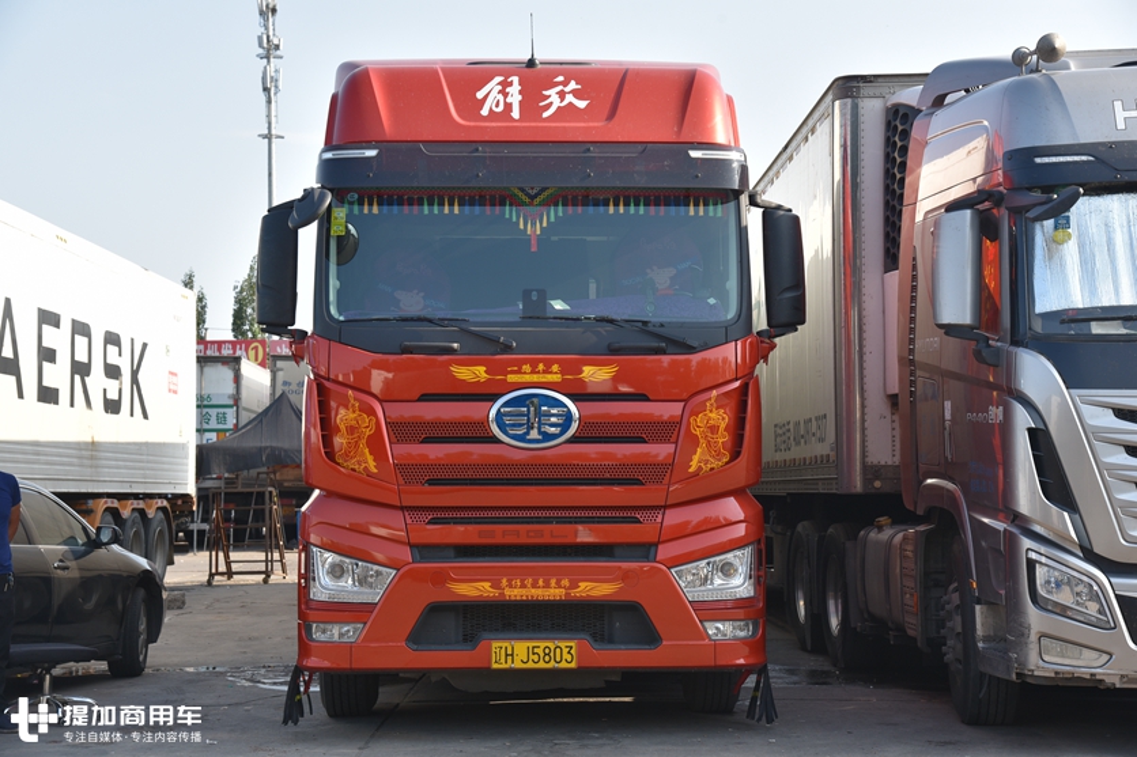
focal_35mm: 65
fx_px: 2052
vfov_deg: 20.9
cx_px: 568
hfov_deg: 31.0
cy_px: 378
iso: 280
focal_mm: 65
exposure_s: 1/250
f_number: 8
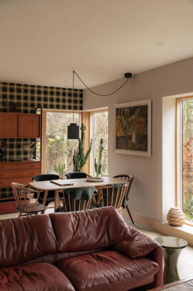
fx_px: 282
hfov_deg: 37.8
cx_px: 96
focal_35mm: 35
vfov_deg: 54.5
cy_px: 146
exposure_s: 1/25
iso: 200
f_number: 8
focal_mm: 35
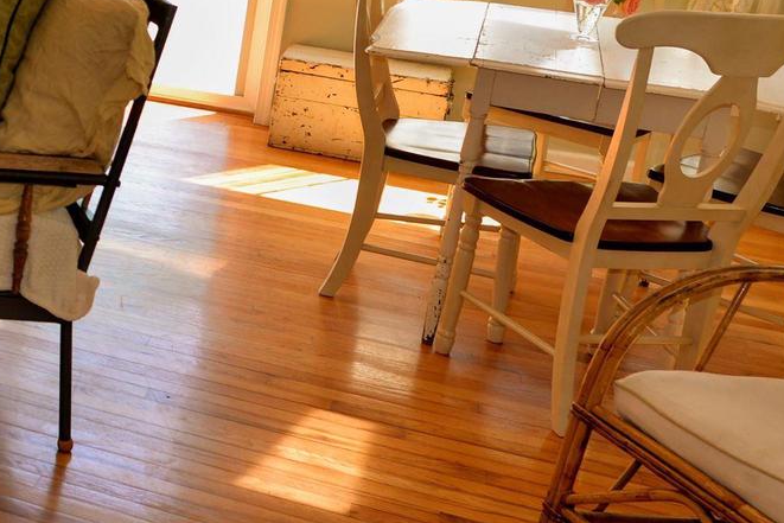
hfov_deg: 27.0
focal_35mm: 62
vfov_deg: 21.6
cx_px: -247
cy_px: 82
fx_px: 1350
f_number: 3.2
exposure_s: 1/160
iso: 200
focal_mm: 20
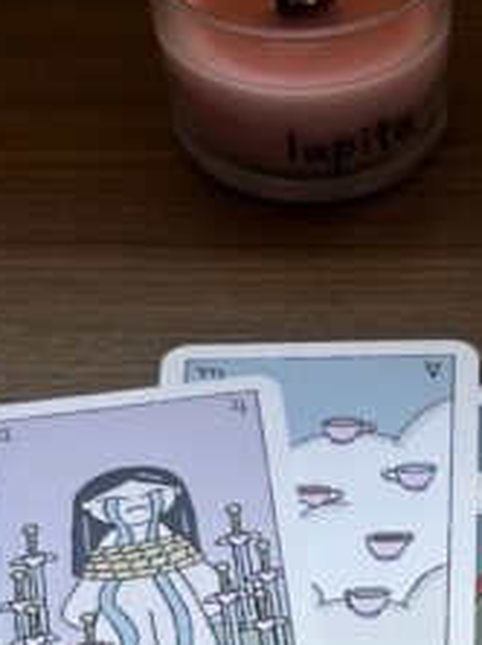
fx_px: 3218
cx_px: 668
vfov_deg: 11.3
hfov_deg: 8.4
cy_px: 686
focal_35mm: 173
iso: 50
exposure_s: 1/148
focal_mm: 6.86
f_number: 1.78
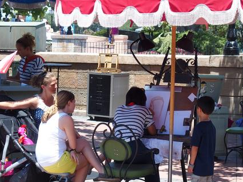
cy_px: 89
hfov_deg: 18.5
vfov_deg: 14.0
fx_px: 744
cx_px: 124
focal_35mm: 106
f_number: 3.5
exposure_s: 1/500
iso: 100
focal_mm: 21.2
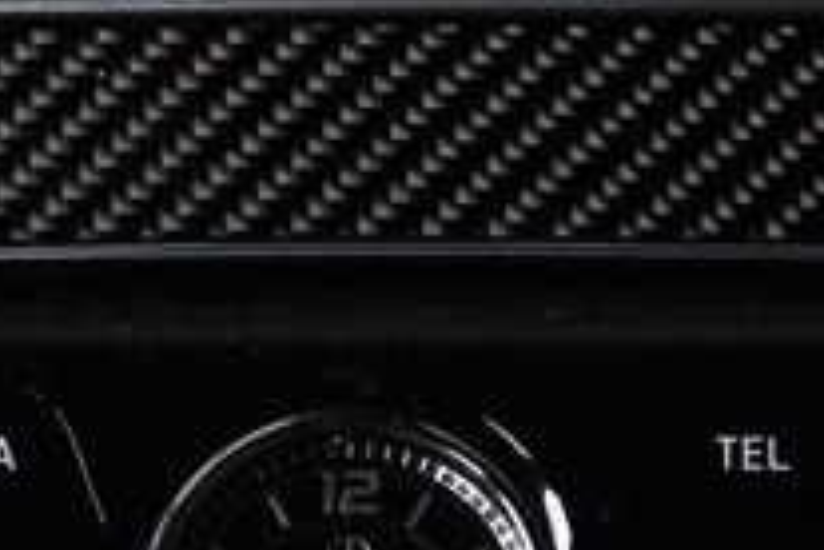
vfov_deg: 3.0
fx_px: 10459
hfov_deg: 4.5
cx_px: 219
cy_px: -863
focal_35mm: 457
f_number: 4
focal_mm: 63
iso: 6400
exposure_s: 1/160
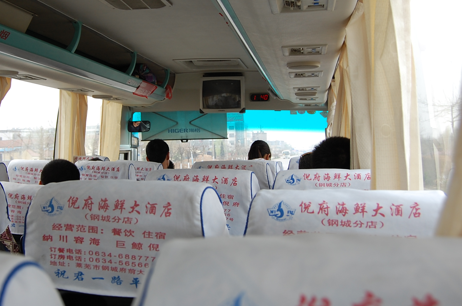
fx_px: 637
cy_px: 126
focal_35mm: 50
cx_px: 175
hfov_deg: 39.6
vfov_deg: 27.0
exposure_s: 1/100
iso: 200
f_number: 5.6
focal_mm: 23
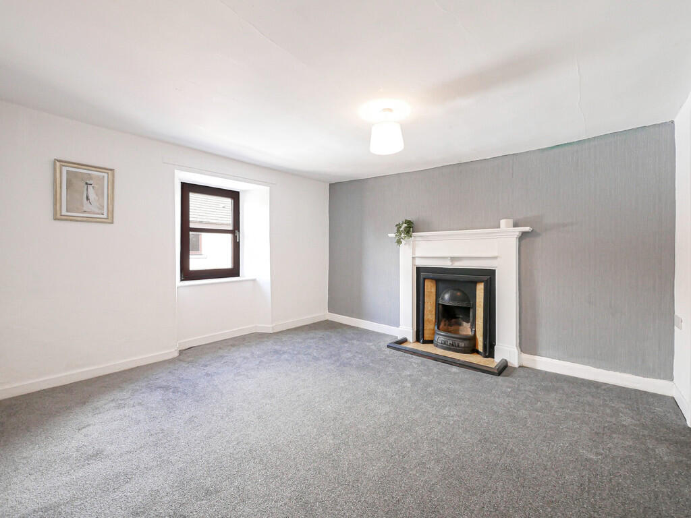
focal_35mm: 14
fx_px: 279
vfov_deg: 85.7
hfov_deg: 102.1
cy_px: 259
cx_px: 346
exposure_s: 1/60
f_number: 4
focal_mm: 7
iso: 2000
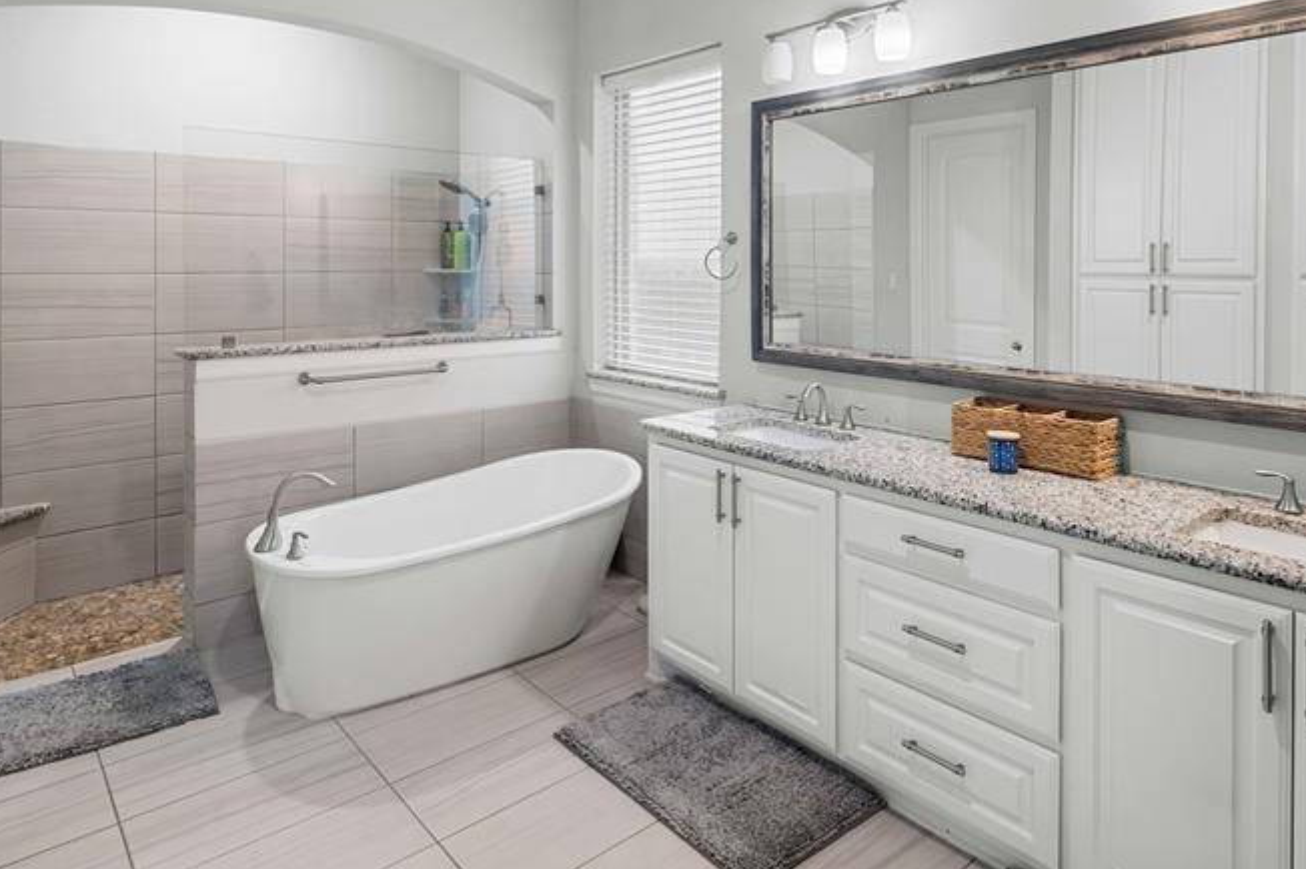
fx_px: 798
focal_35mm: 22
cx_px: 663
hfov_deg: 78.6
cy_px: 272
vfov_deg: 55.7
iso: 400
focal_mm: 14
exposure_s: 1
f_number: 8
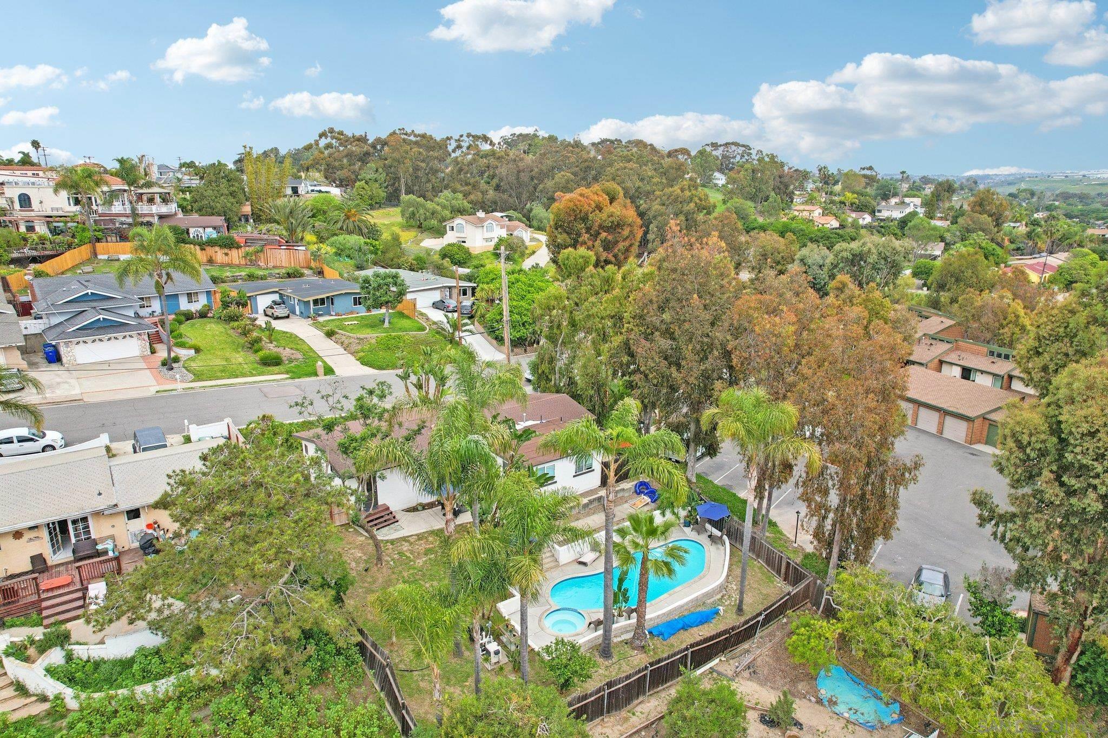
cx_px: 554
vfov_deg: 57.2
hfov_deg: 78.6
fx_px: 677
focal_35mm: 22
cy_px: 369
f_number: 2.8
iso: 100
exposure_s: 1/1250
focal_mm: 8.4
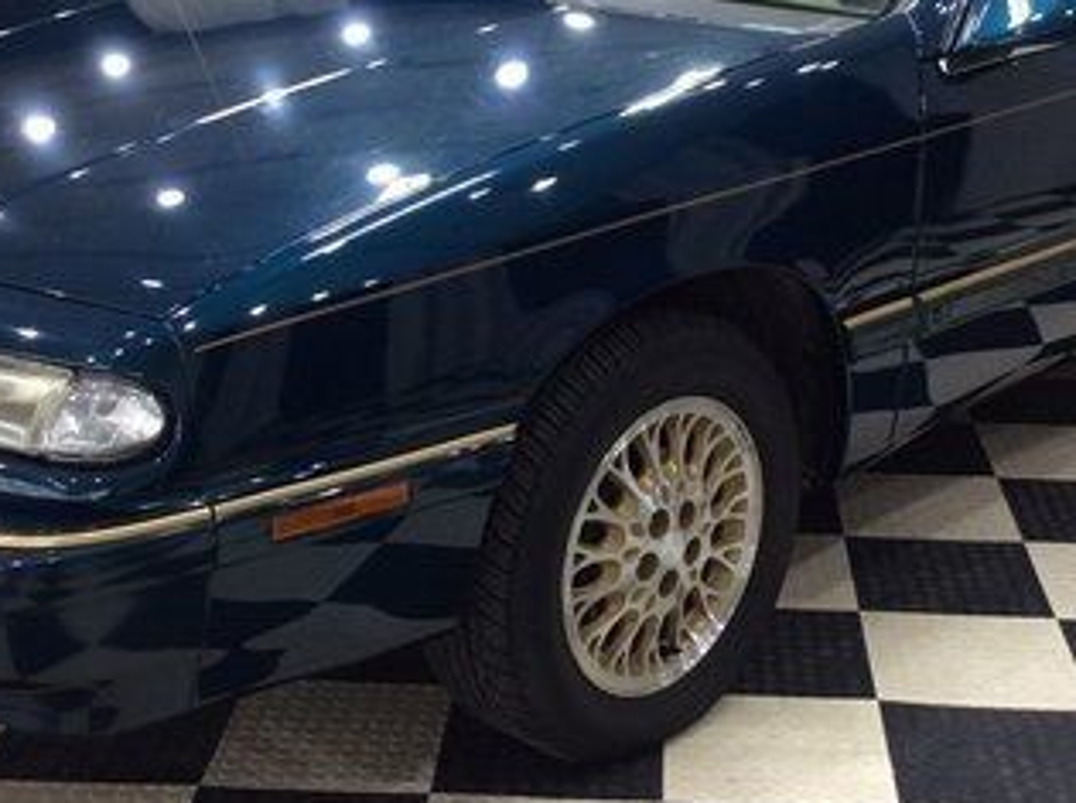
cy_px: 321
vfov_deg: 22.5
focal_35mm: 65
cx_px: 529
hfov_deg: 29.9
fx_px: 2017
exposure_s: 1/24
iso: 64
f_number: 2.4
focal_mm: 3.3
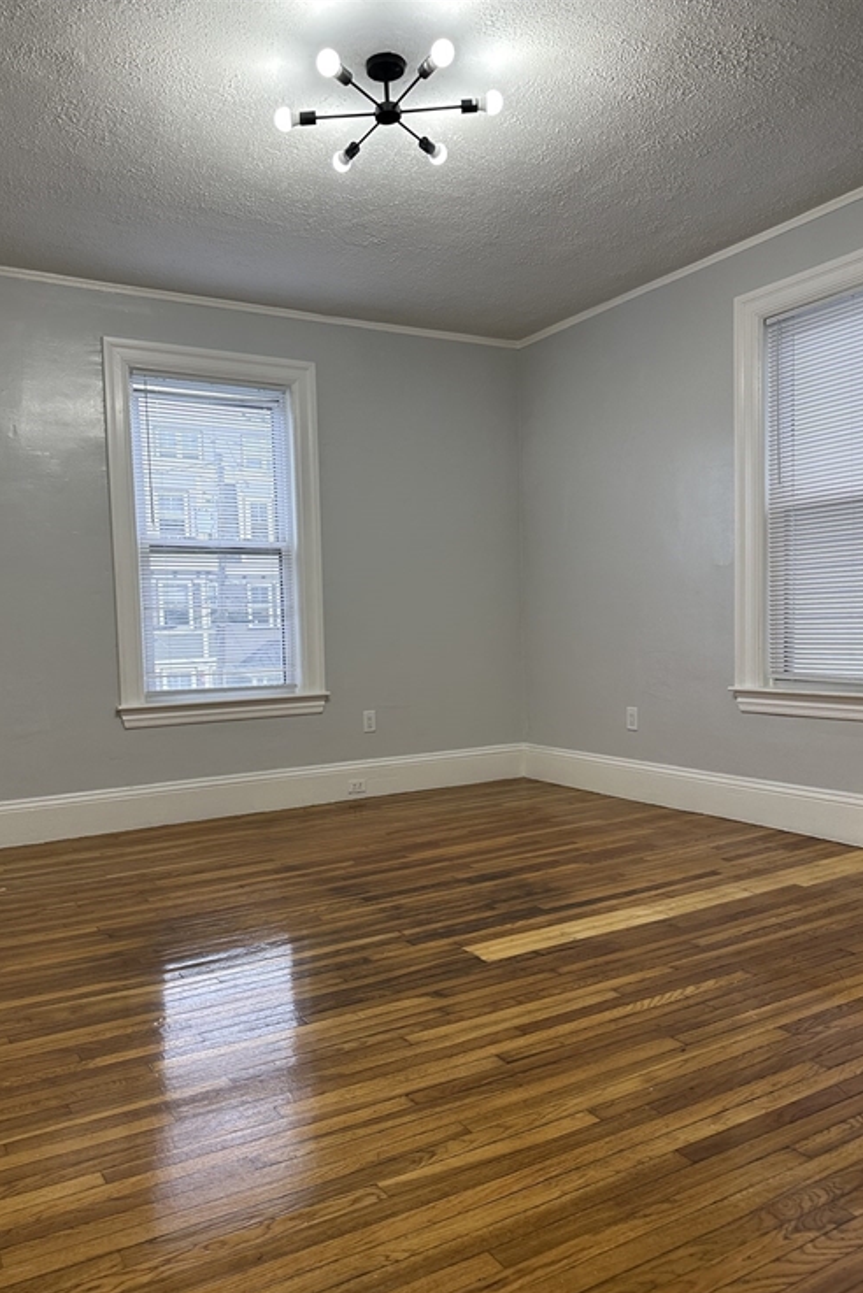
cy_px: 672
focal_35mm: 26
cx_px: 375
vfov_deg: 69.3
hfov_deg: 49.5
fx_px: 934
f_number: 1.78
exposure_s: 1/120
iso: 125
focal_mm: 6.86
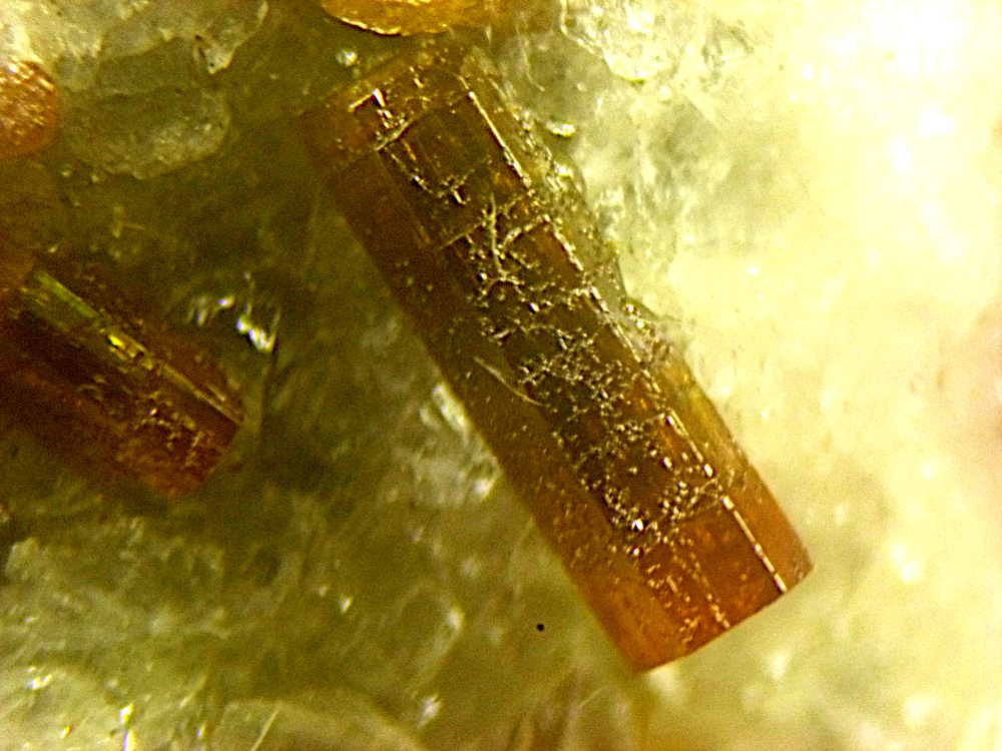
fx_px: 2895
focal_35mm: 100
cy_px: 376
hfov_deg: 19.6
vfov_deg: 14.8
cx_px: 501
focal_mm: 18
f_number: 5.7
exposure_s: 1/80
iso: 400
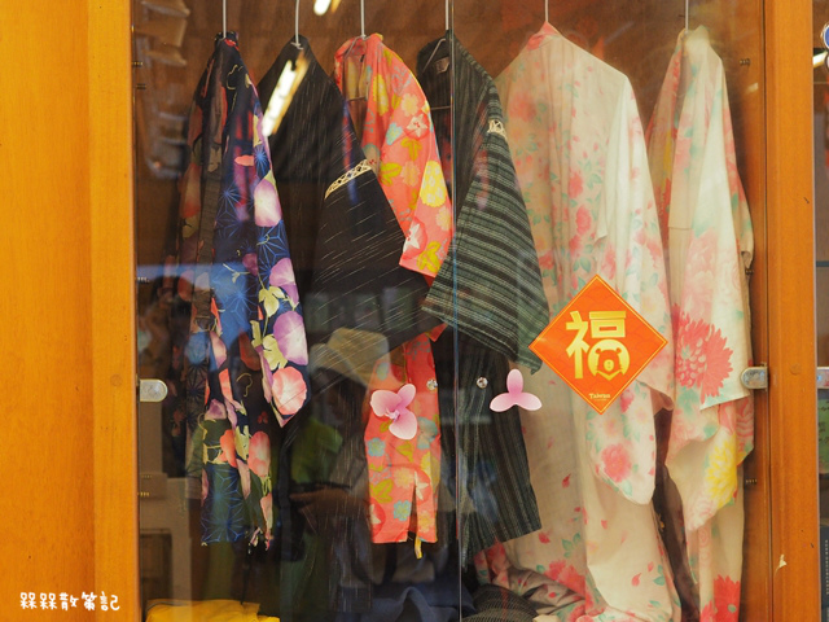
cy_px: 311
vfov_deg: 16.4
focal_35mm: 90
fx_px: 2155
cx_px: 414
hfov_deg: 21.8
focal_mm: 45
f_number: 3.5
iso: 1600
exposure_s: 1/80
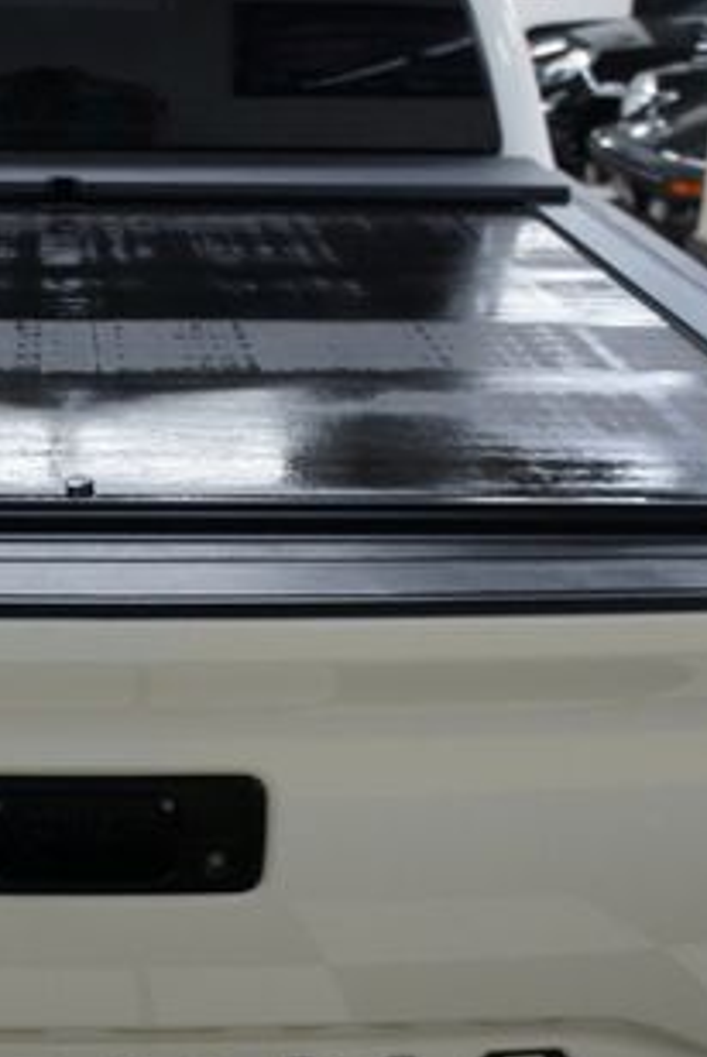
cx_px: 41
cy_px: 549
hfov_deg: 23.5
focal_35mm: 56
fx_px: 1646
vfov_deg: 35.6
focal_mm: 18
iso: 320
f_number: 3.5
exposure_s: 1/30
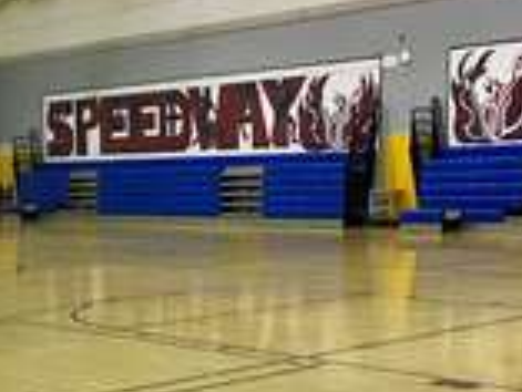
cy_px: 316
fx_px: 1117
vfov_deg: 19.7
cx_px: 43
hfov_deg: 25.4
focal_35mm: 74
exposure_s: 1/15
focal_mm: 4.15
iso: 100
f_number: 2.2
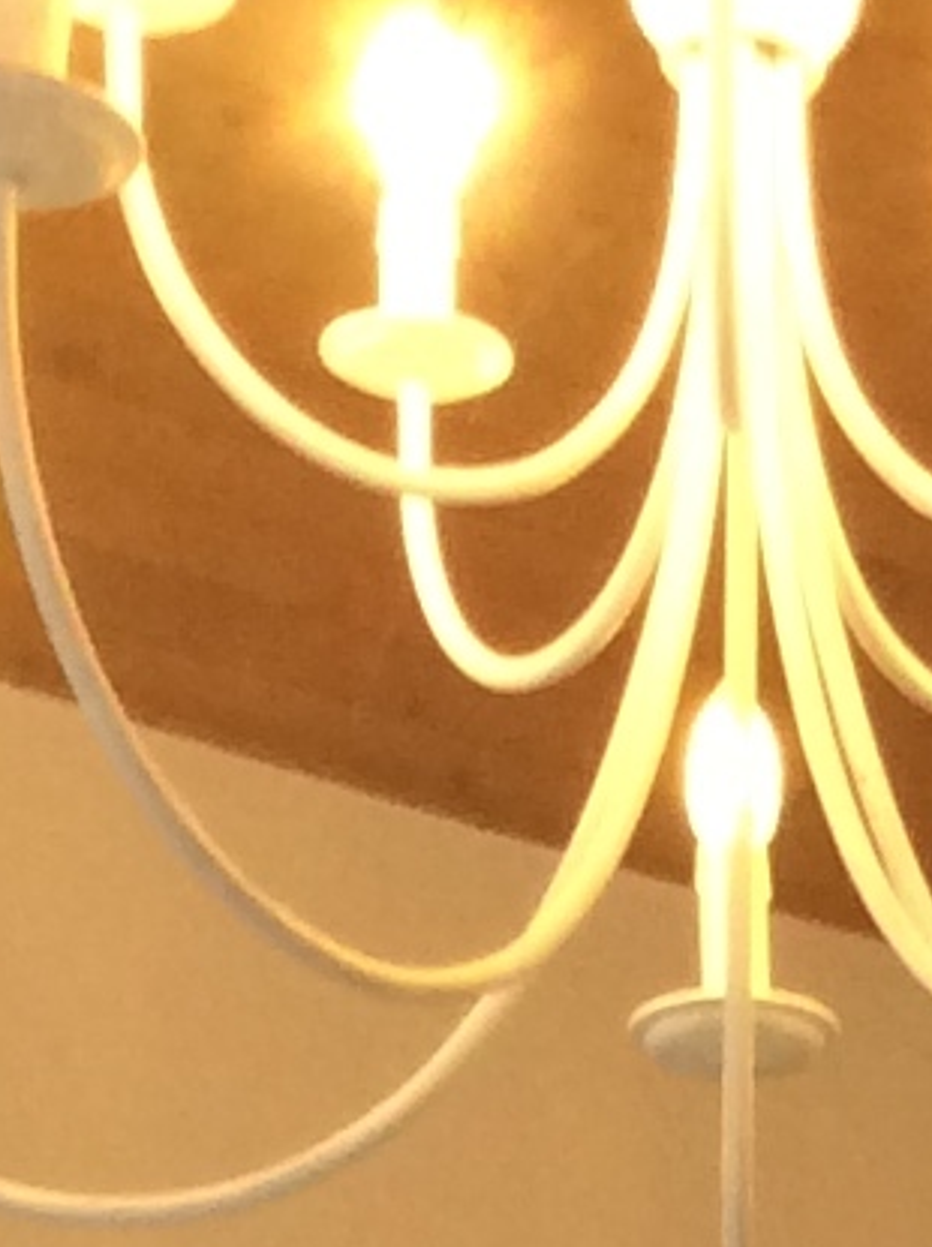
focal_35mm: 200
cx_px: 1786
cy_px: 3179
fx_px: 7198
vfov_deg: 8.8
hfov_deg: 7.2
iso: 64
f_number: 2.4
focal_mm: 3.3
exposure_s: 1/25
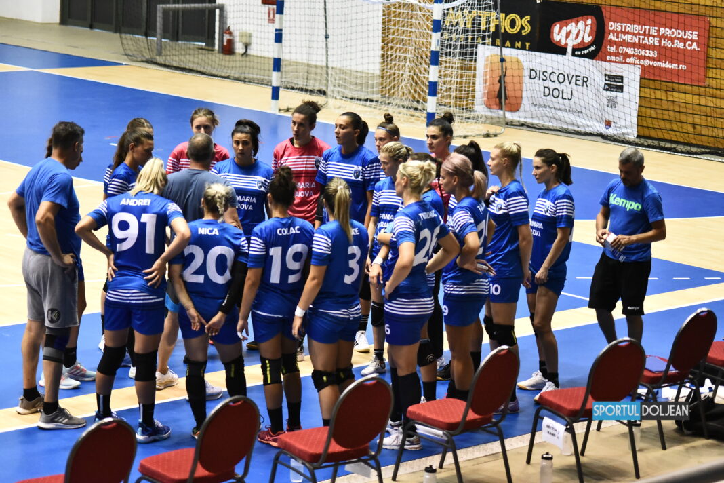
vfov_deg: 13.0
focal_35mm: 105
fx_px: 2112
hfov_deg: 19.5
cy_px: 242
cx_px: 362
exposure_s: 1/1250
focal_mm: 105
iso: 8000
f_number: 2.8
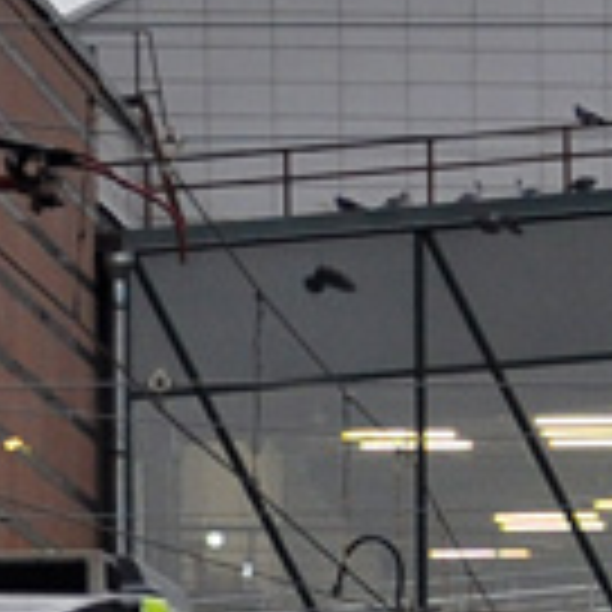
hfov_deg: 2.7
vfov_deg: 2.7
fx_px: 13121
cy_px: 574
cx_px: 122
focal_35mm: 656
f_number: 5
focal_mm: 50
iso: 400
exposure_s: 1/200
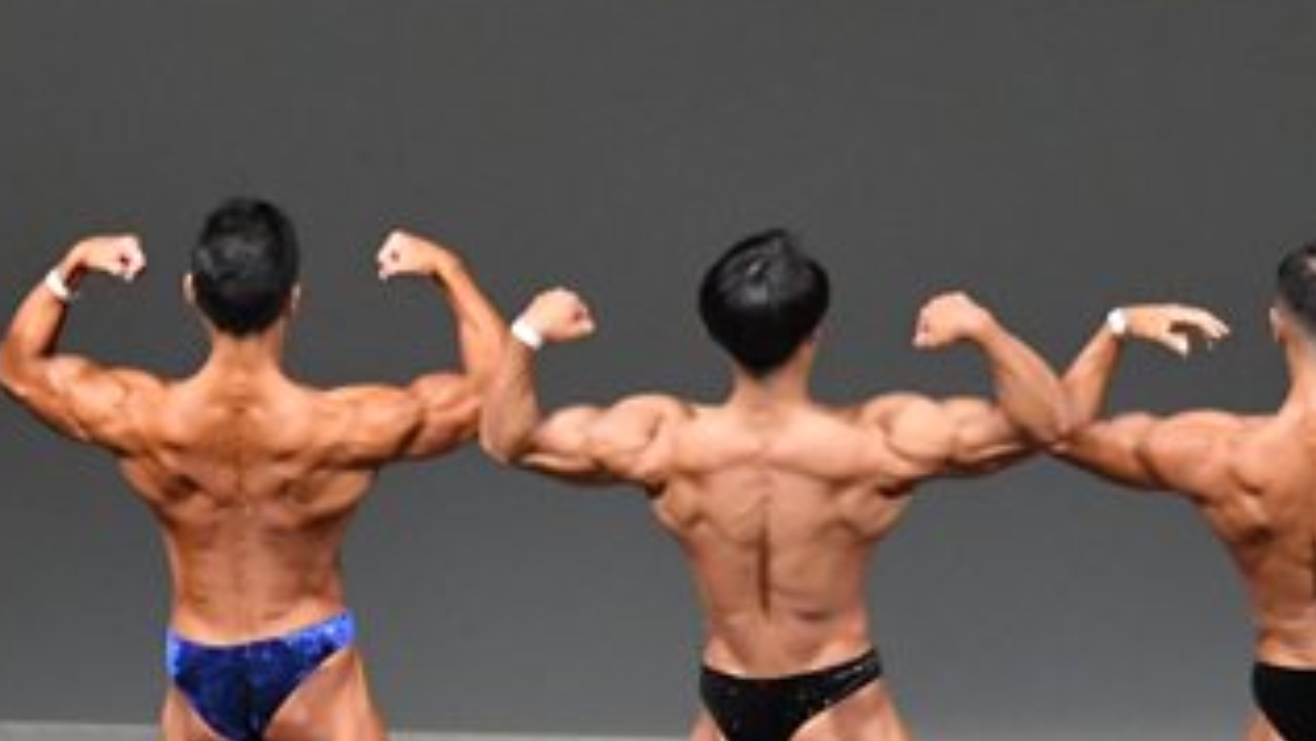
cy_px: 616
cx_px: -173
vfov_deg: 2.5
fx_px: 16755
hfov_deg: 4.5
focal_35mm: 480
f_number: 5.6
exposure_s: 1/400
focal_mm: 125
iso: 5000
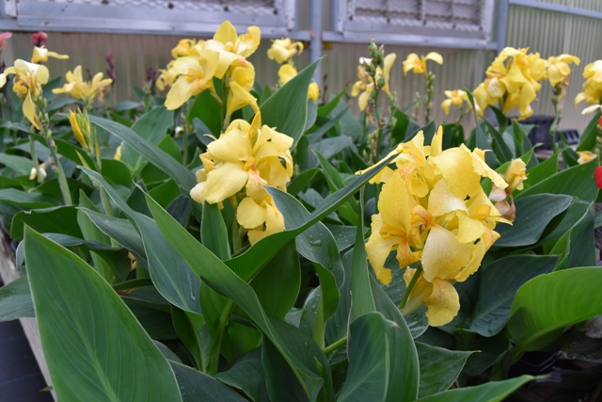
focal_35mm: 33
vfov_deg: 40.0
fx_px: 552
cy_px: 201
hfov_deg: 57.2
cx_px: 301
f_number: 5.6
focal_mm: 22
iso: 400
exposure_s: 1/125
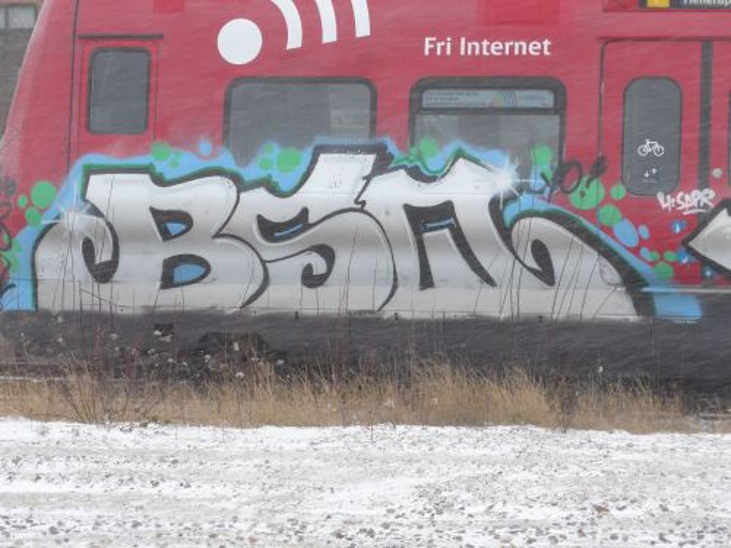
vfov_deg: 8.9
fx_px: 3505
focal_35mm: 166
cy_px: 274
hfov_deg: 11.9
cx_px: 366
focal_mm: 32.3
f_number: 5.6
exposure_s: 1/100
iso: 400
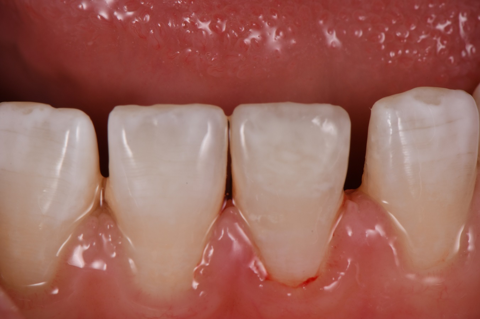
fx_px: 2092
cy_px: 160
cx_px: 240
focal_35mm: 157
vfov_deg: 8.7
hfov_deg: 13.1
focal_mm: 105
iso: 200
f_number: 32
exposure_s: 1/160
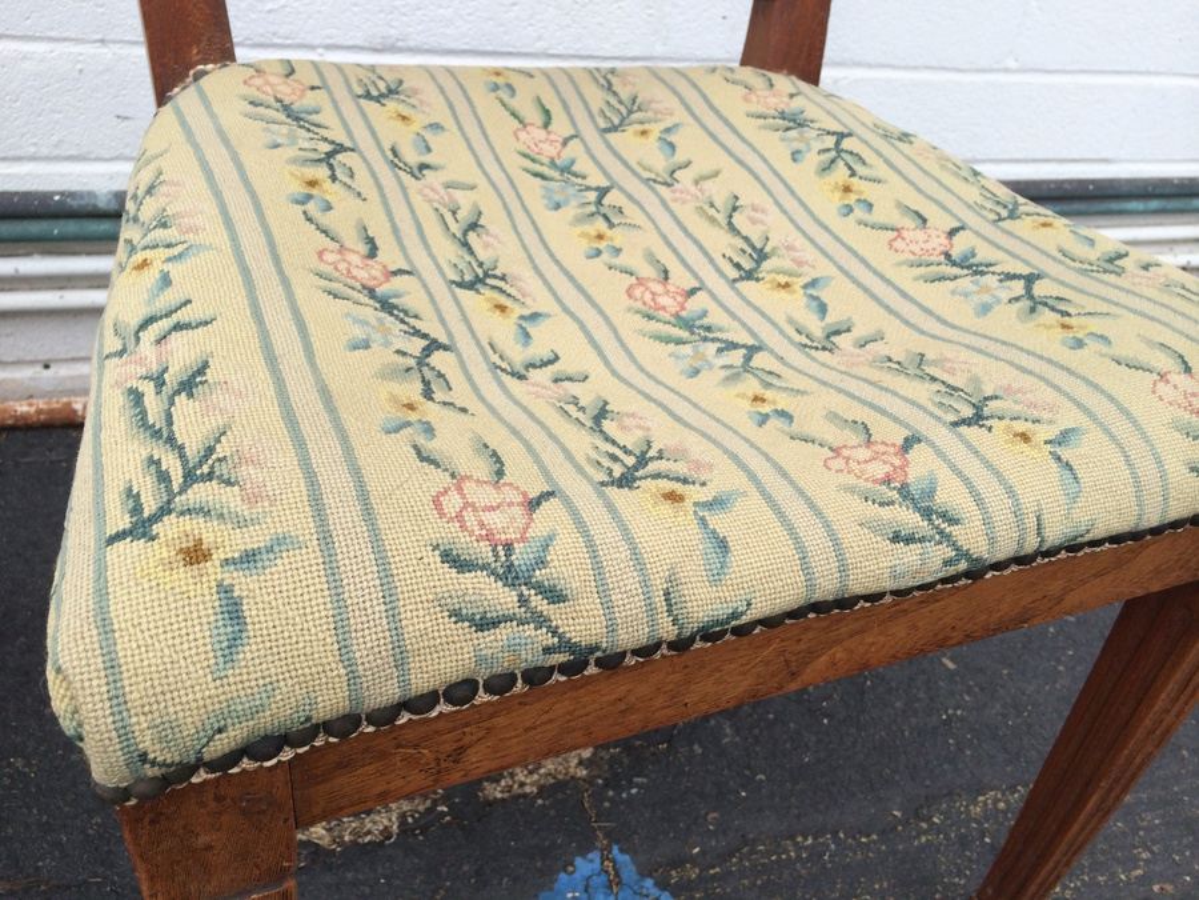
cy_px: 450
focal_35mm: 30
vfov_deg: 46.8
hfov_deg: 60.0
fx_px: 1039
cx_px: 600
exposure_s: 1/912
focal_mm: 4.12
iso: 32
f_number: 2.2
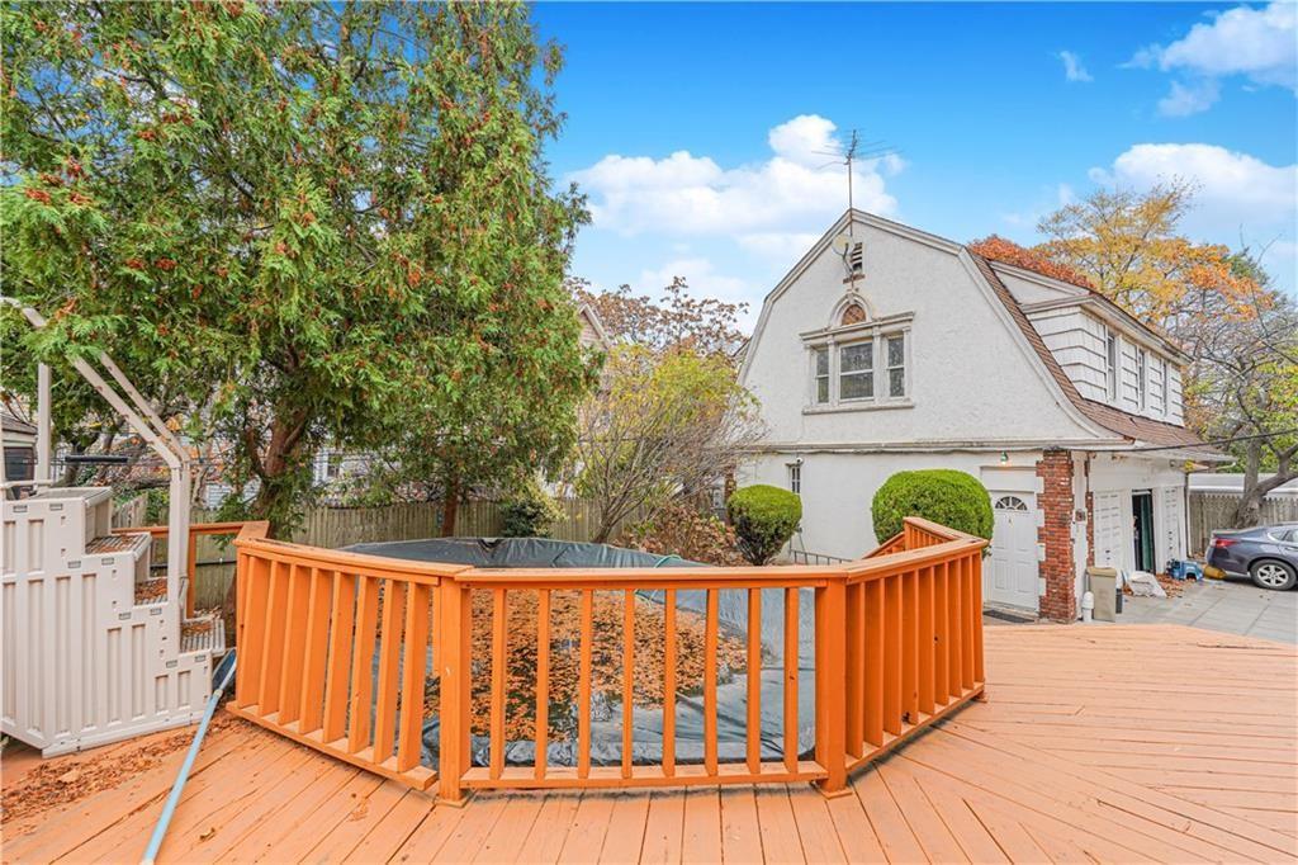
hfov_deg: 96.8
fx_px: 577
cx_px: 649
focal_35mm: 16
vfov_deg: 73.7
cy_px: 432
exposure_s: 1/100
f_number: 5
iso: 100
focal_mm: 16
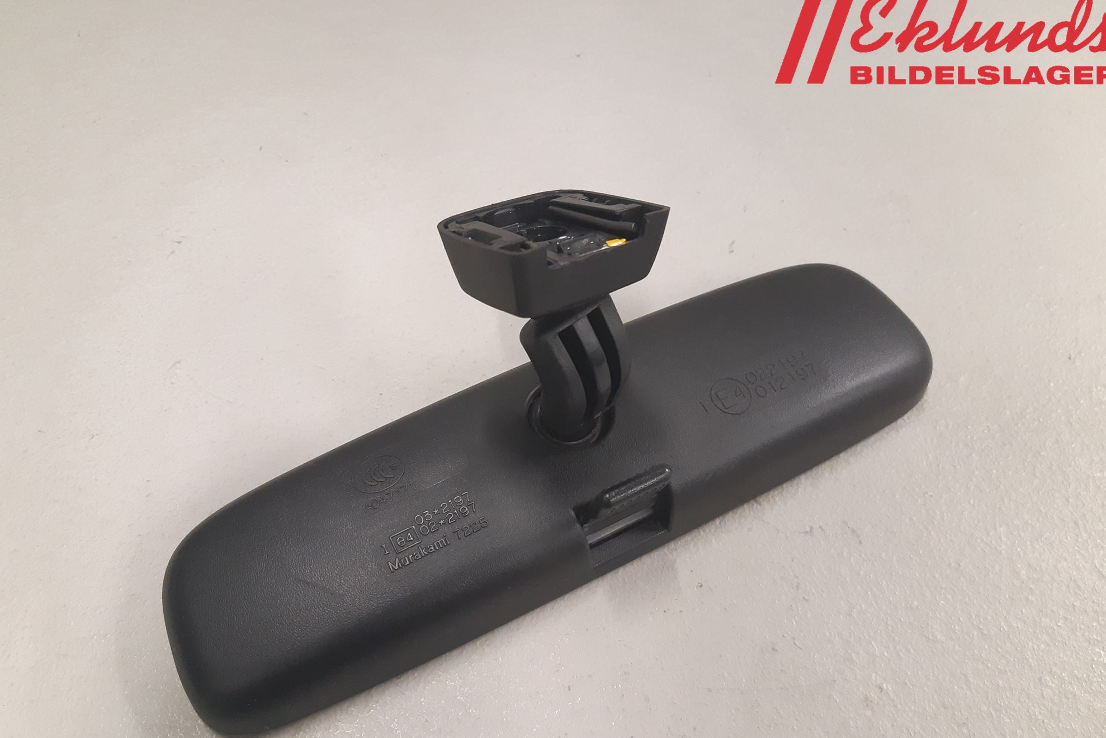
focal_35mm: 28
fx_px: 860
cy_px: 419
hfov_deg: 65.5
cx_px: 546
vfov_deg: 46.3
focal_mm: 3.93
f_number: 1.7
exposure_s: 1/50
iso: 250
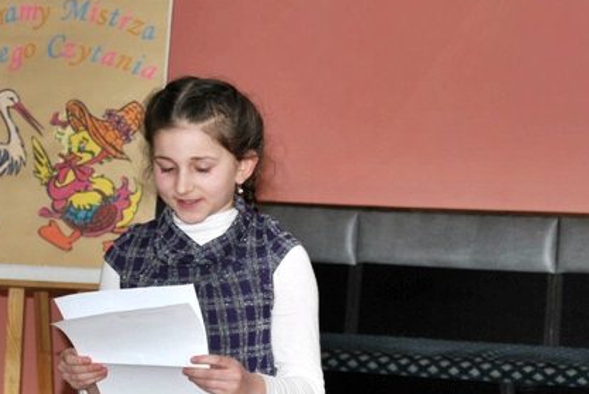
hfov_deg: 16.1
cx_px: 251
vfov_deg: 10.8
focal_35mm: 127
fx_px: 2076
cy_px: 246
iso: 200
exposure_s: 1/60
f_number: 5.6
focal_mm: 55
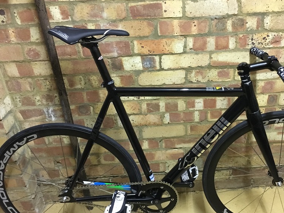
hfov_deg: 51.0
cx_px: 173
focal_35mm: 36
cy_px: 121
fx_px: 295
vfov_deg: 39.6
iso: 320
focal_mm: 4.15
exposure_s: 1/17
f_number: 2.2
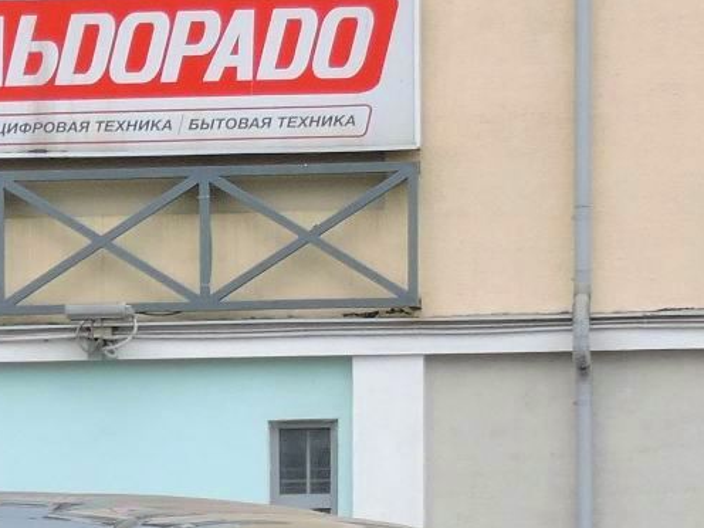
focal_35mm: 343
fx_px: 6976
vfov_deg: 4.3
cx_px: -440
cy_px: 1052
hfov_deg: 5.7
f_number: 4.5
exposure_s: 1/200
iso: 100
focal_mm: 15.2
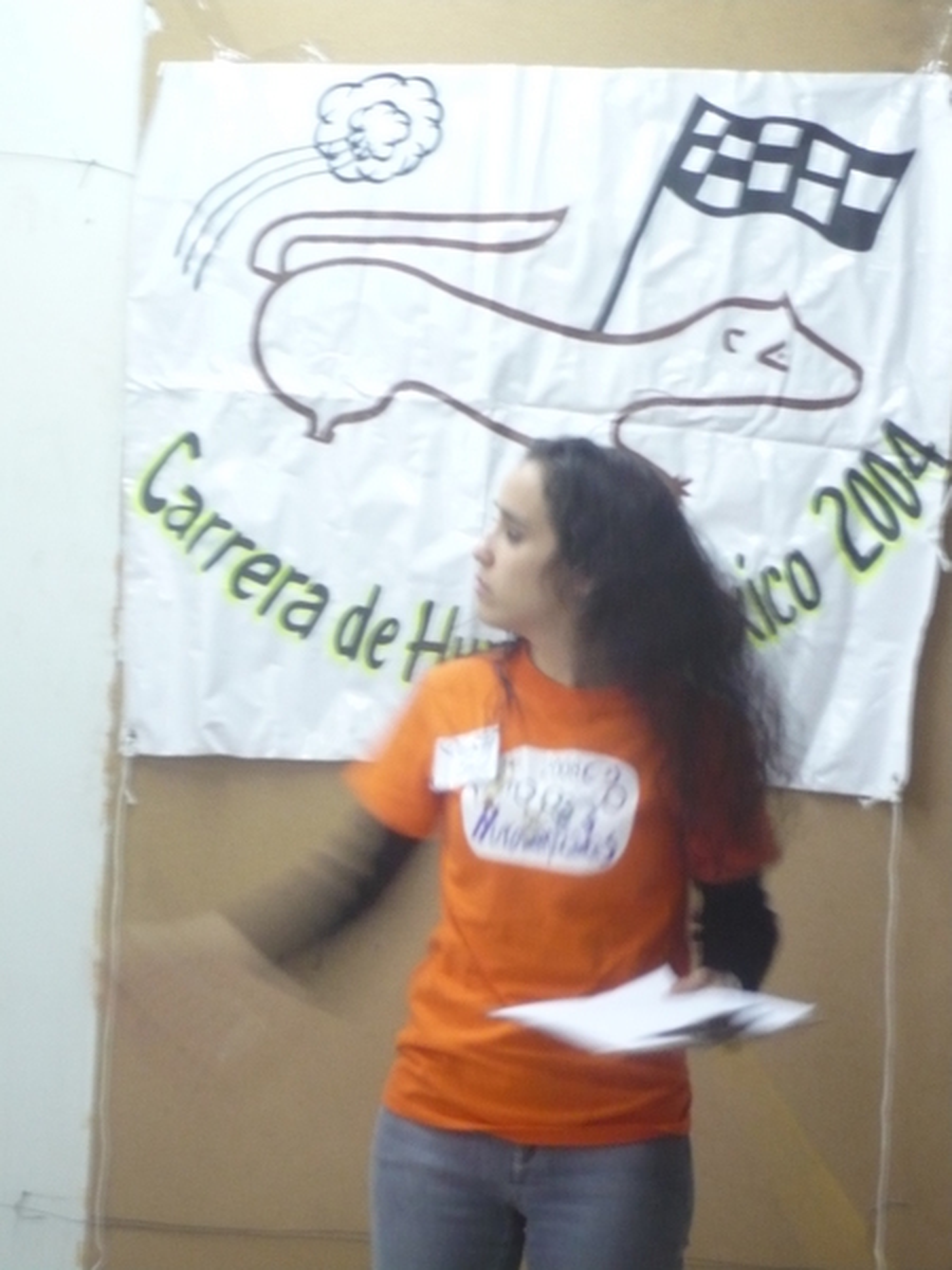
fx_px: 3850
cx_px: 476
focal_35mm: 105
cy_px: 635
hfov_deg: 14.1
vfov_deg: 18.7
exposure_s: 1/8
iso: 400
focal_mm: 17.4
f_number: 5
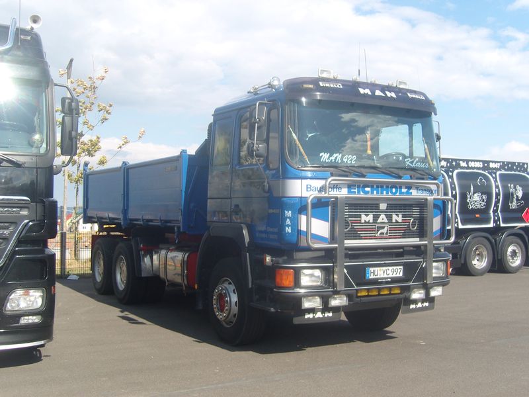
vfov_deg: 32.9
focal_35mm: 44
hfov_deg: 42.9
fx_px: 672
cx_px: 264
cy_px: 198
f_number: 8
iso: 100
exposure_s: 1/160
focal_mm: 9.4
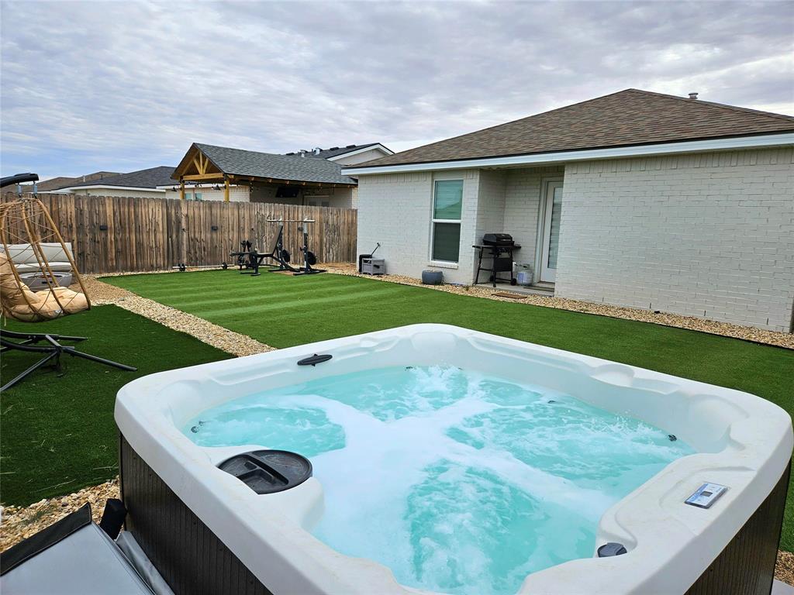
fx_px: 528
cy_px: 298
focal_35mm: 23
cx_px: 397
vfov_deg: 58.9
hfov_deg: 73.9
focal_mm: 5.4
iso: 25
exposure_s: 1/2500
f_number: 1.8
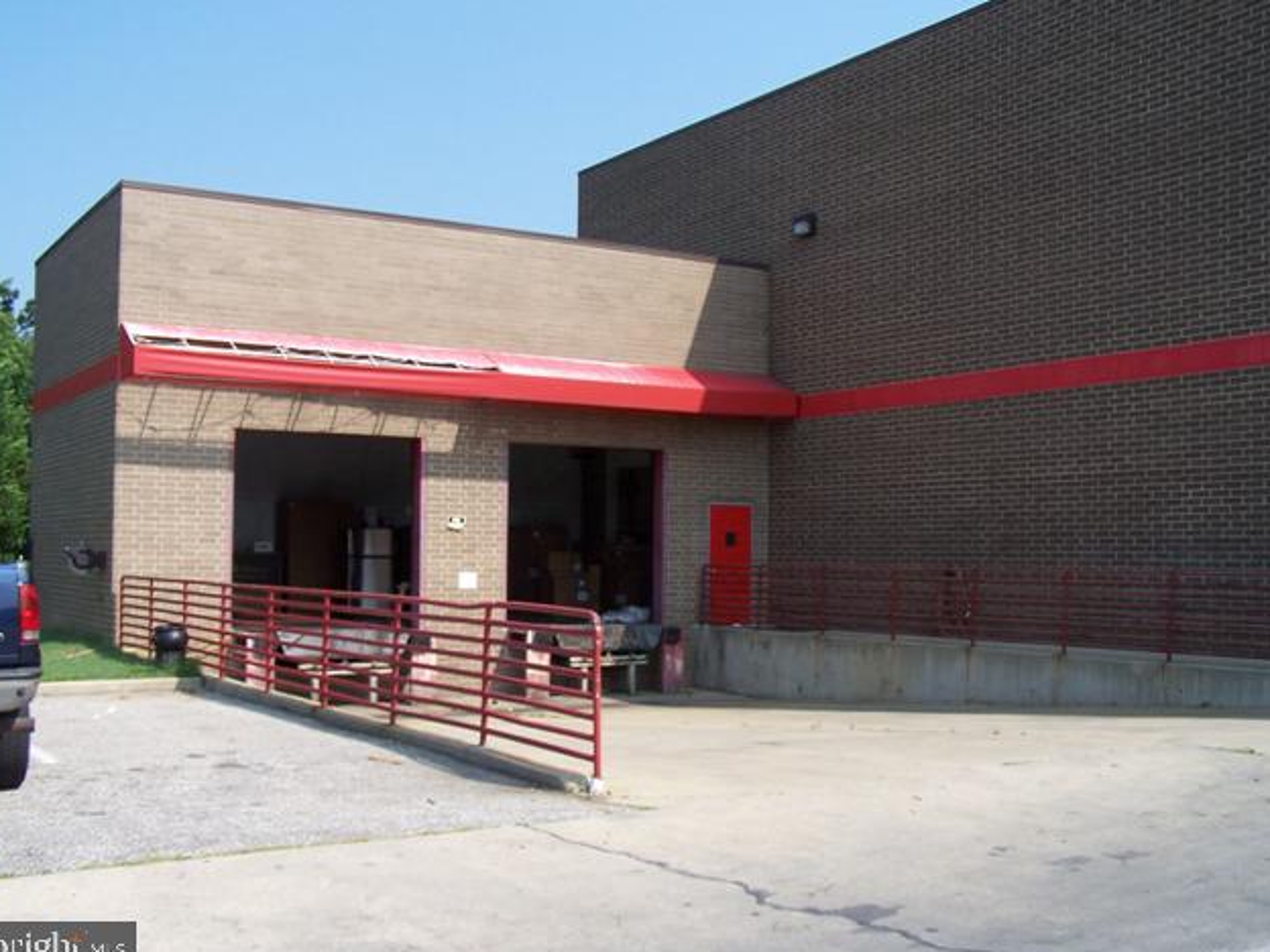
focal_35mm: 39
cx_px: 629
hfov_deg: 47.9
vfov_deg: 36.8
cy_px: 486
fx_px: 1431
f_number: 4
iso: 80
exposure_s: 1/500
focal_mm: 6.3
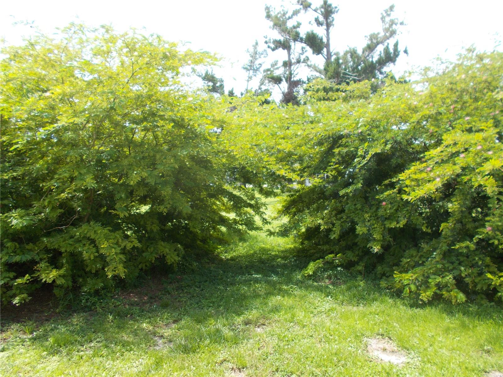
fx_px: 378
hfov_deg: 67.3
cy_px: 188
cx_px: 252
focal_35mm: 26
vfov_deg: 53.1
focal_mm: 4.6
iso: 80
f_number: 3.2
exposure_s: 1/250
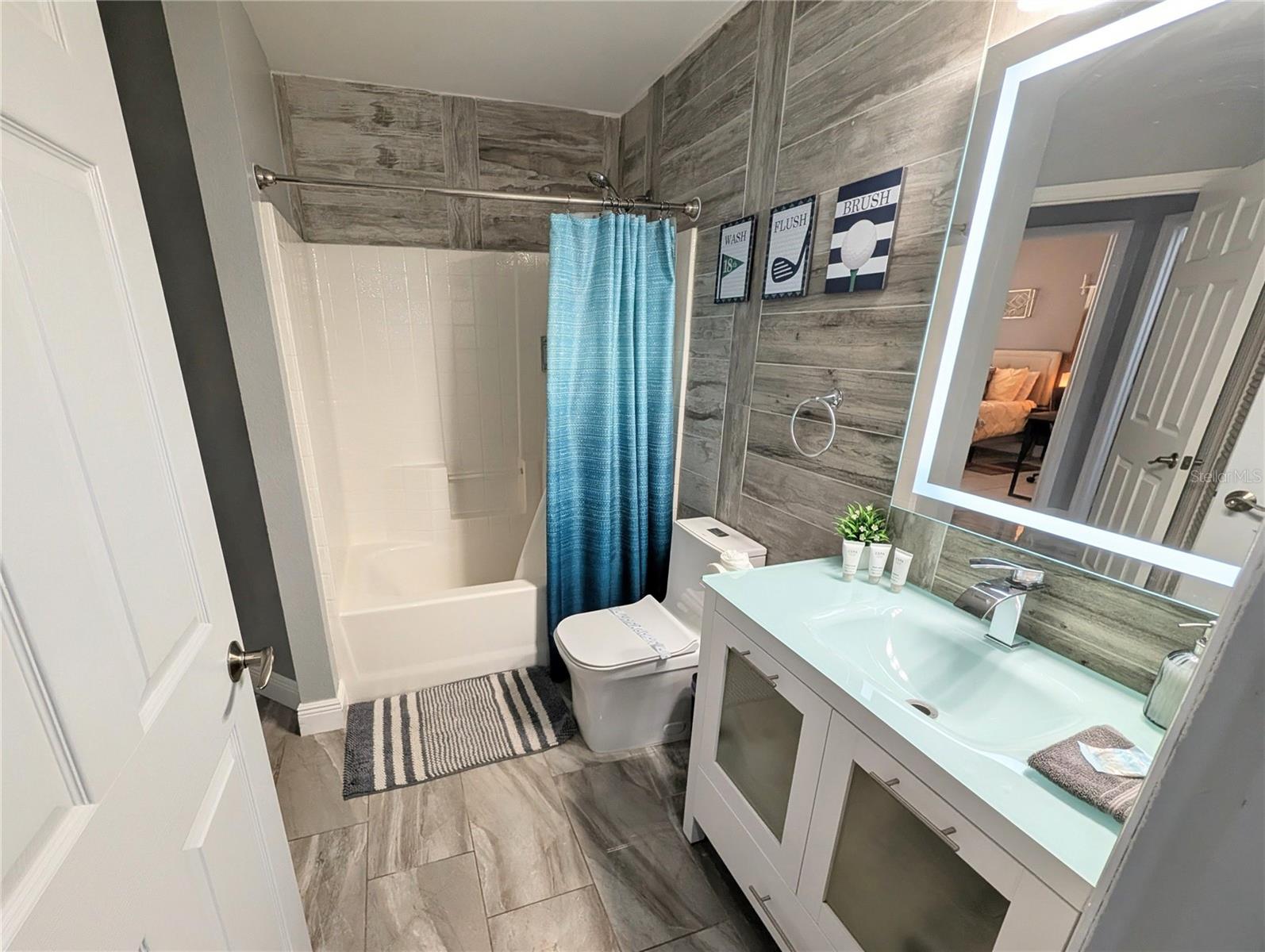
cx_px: 632
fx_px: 439
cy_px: 476
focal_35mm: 12
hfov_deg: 110.5
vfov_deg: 94.6
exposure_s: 1/151
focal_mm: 2.02
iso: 50
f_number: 1.7
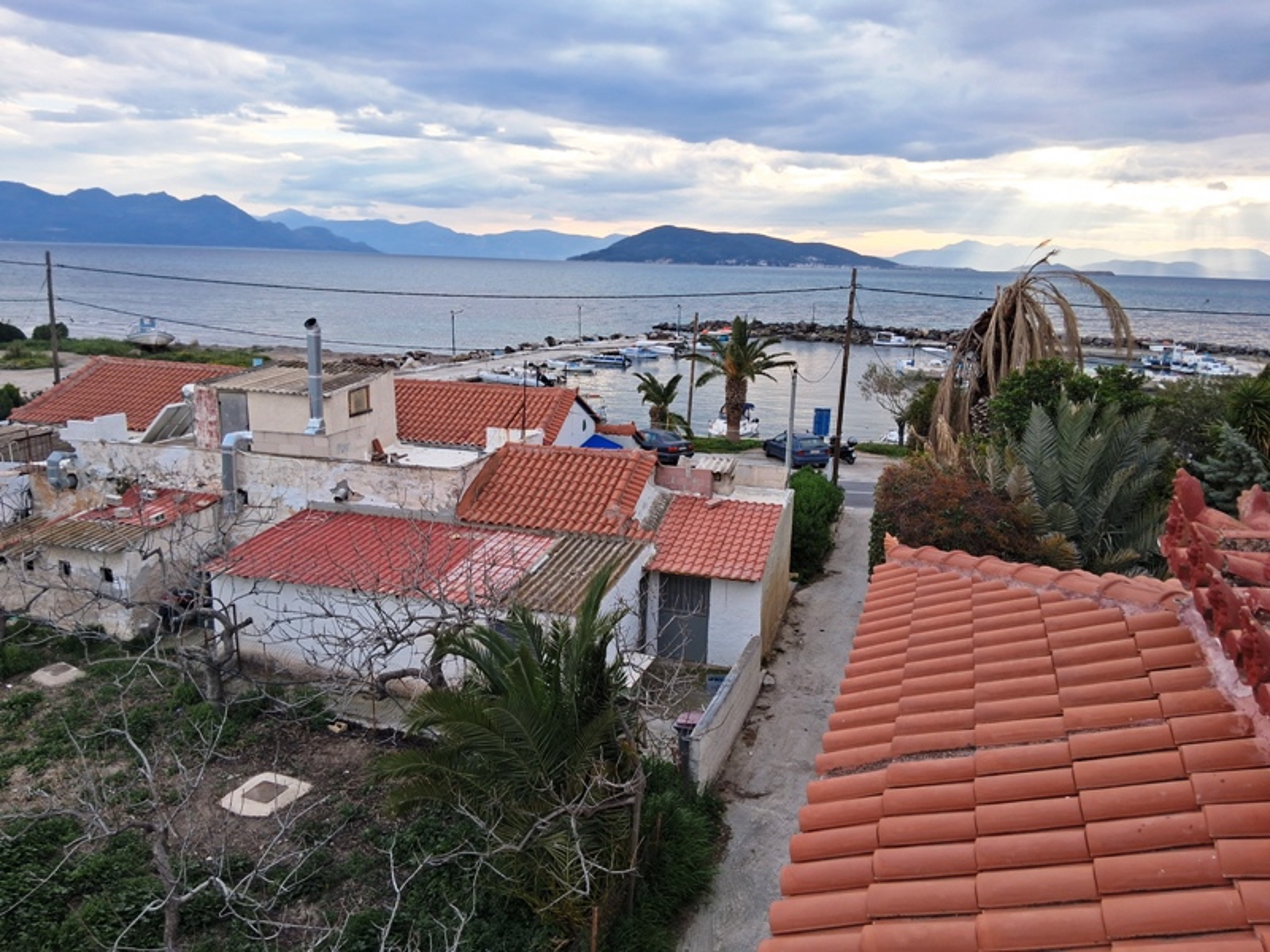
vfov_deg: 53.1
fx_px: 954
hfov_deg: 67.3
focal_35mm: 26
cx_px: 635
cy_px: 476
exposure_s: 1/164
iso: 25
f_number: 1.8
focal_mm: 3.98
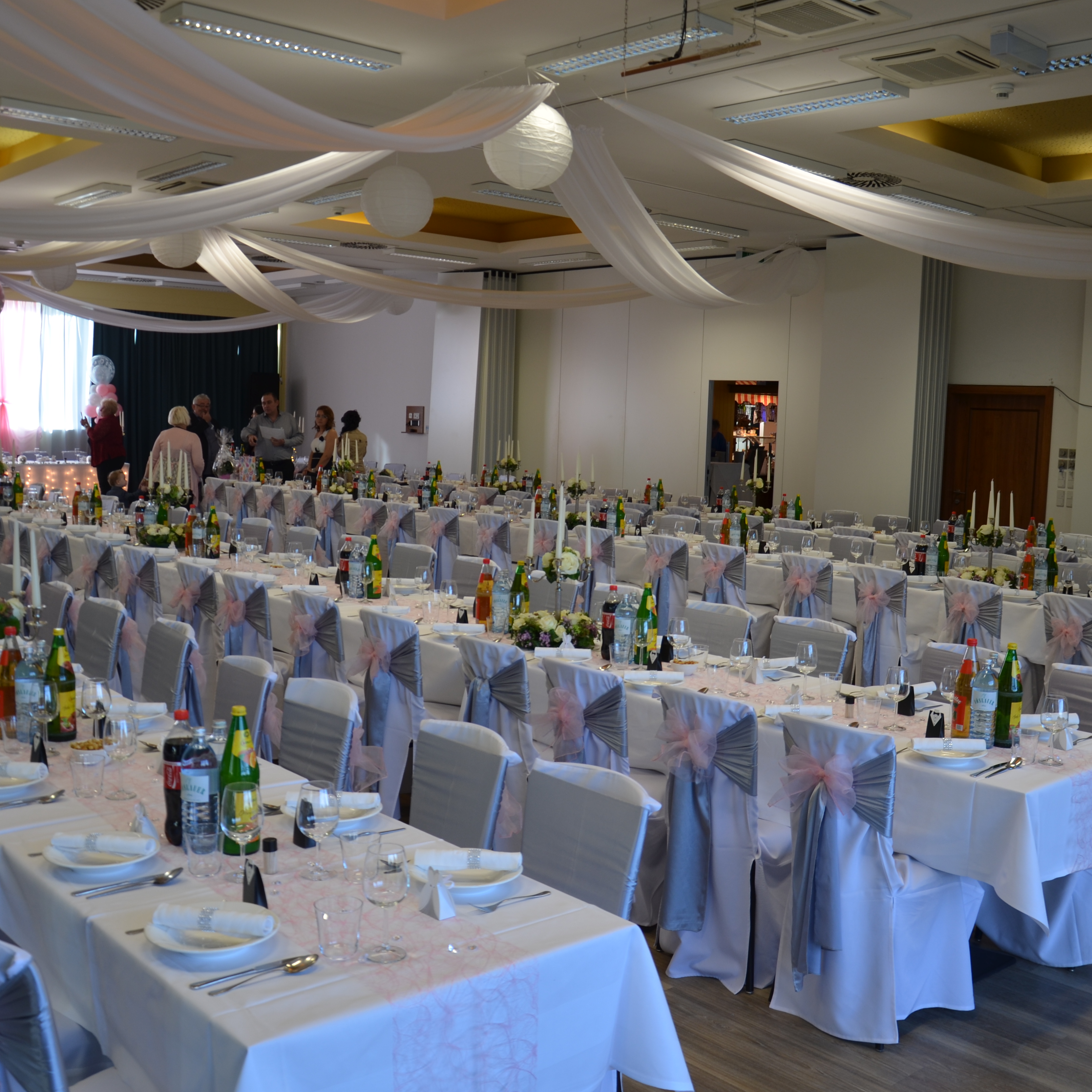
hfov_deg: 47.1
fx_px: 1249
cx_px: 612
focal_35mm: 35
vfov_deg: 47.2
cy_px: 551
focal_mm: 18
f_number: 3.5
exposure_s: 1/50
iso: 100
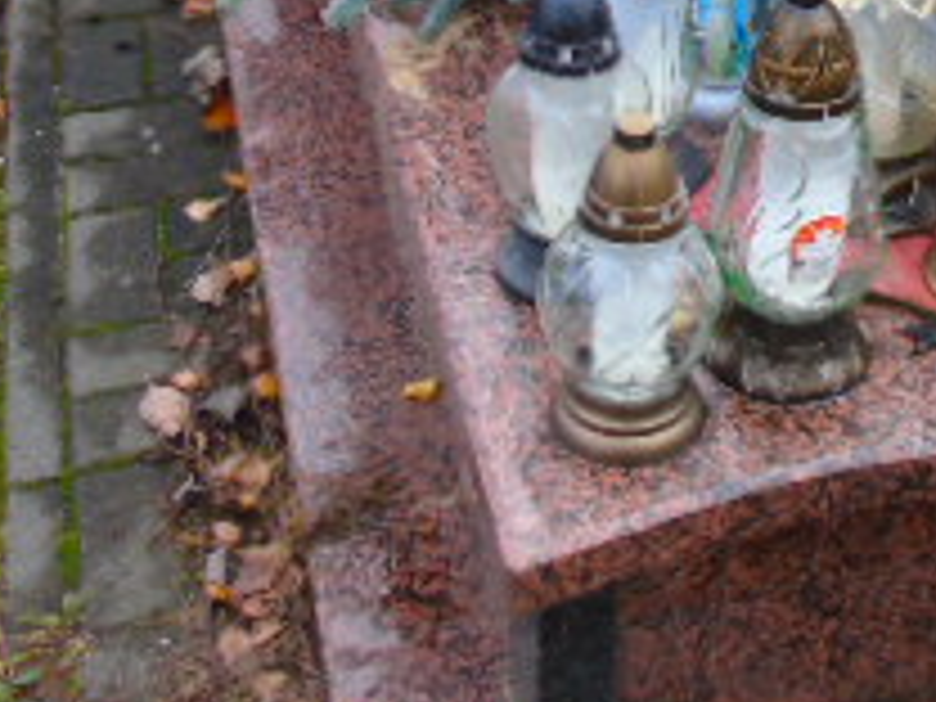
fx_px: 2082
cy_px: -94
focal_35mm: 77
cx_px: 819
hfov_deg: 24.7
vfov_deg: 18.3
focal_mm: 4.4
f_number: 3.4
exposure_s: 1/40
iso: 80
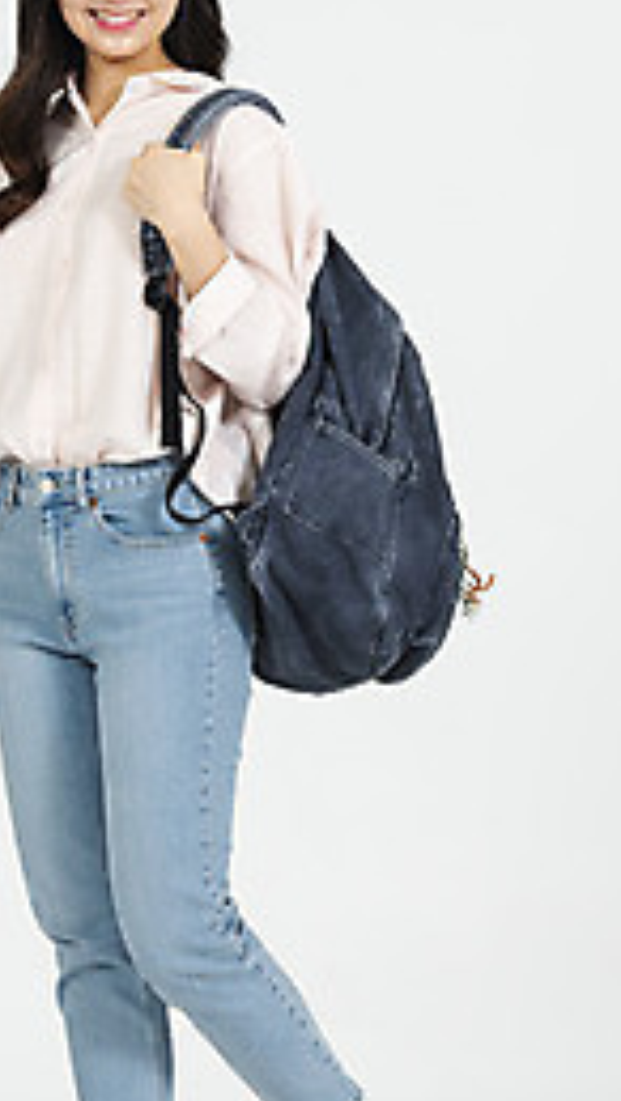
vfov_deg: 14.4
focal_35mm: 149
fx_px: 4355
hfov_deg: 8.1
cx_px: 121
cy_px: 565
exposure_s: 1/125
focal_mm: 92
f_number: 13
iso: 100
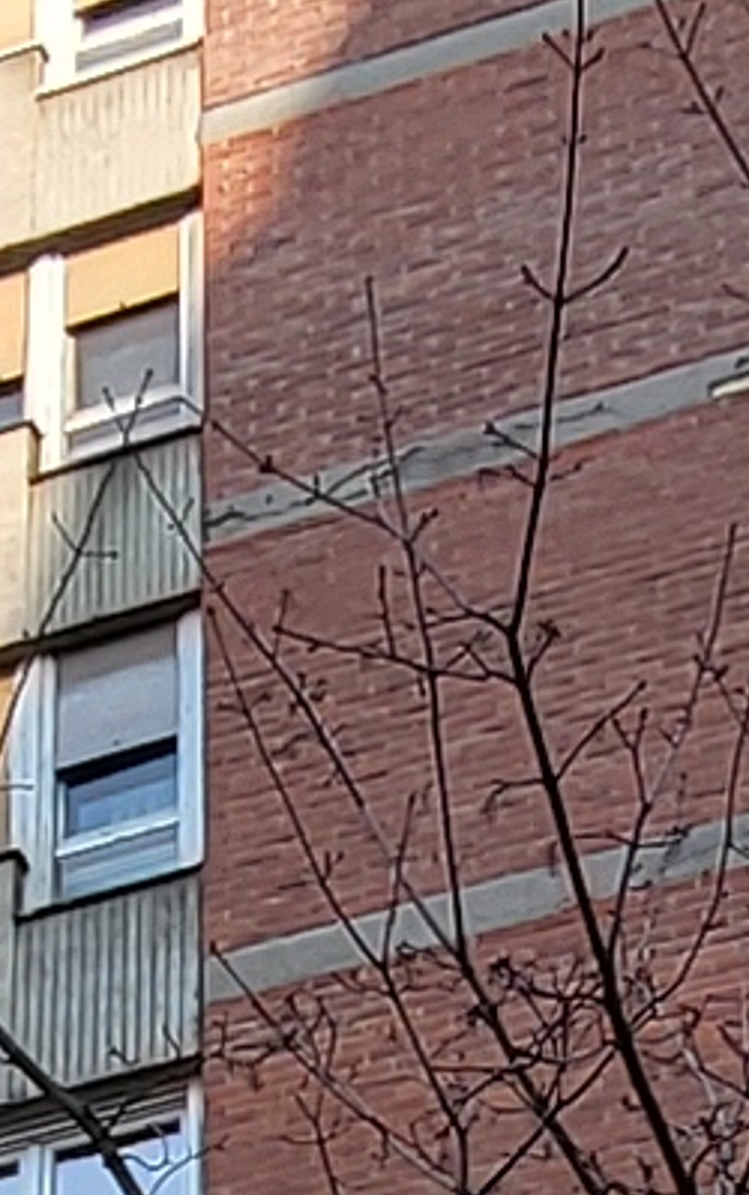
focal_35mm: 138
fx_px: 4499
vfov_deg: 14.5
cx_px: 485
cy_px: 1521
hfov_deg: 9.5
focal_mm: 1.74
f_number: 2.2
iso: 32
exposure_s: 1/852
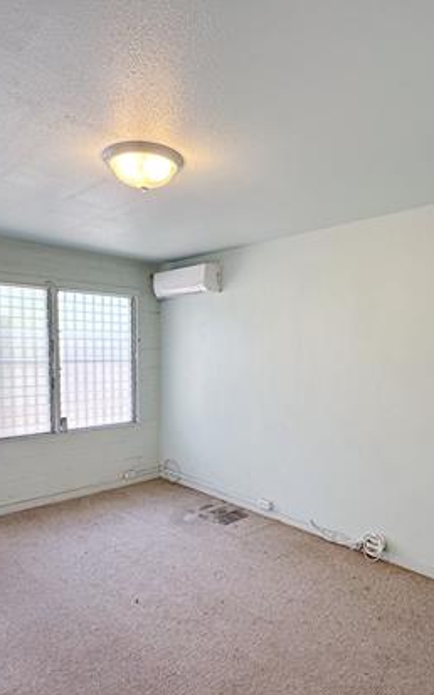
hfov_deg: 53.0
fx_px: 435
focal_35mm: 23
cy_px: 390
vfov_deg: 76.8
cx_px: 224
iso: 200
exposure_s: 1/120
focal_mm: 2.22
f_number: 2.2
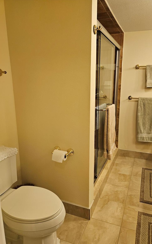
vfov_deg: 72.5
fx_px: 166
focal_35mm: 25
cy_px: 124
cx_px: 89
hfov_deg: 49.1
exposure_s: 1/120
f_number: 1.8
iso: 160
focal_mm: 5.4
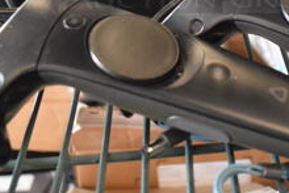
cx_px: 208
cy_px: -56
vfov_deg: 15.7
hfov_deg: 24.3
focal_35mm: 83
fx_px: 667
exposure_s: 1/125
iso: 2200
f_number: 3.5
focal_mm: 20
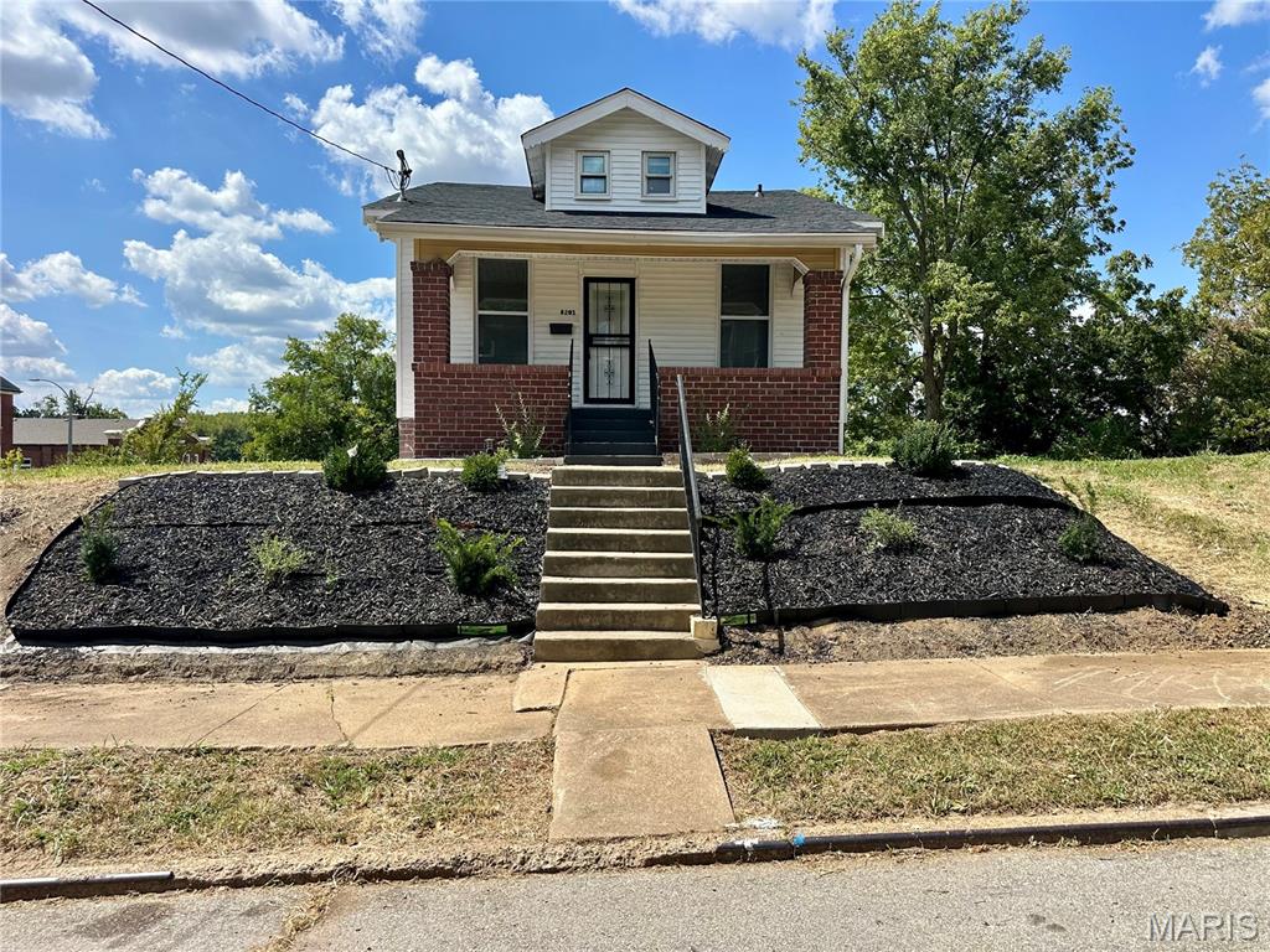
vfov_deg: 56.8
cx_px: 635
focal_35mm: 24
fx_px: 881
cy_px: 476
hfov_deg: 71.6
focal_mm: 6.86
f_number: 1.78
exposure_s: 1/3861
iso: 80
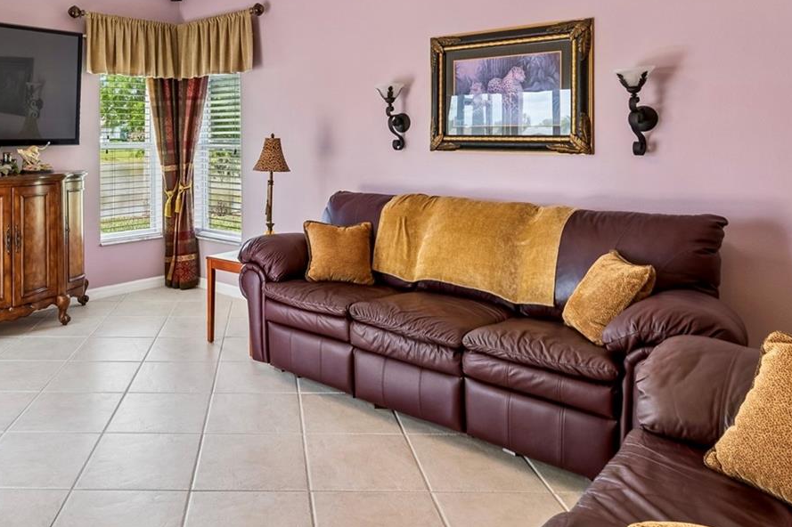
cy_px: 135
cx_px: 260
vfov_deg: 46.3
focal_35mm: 27
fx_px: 594
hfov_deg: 65.5
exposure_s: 1/25
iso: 100
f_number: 7.1
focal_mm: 10
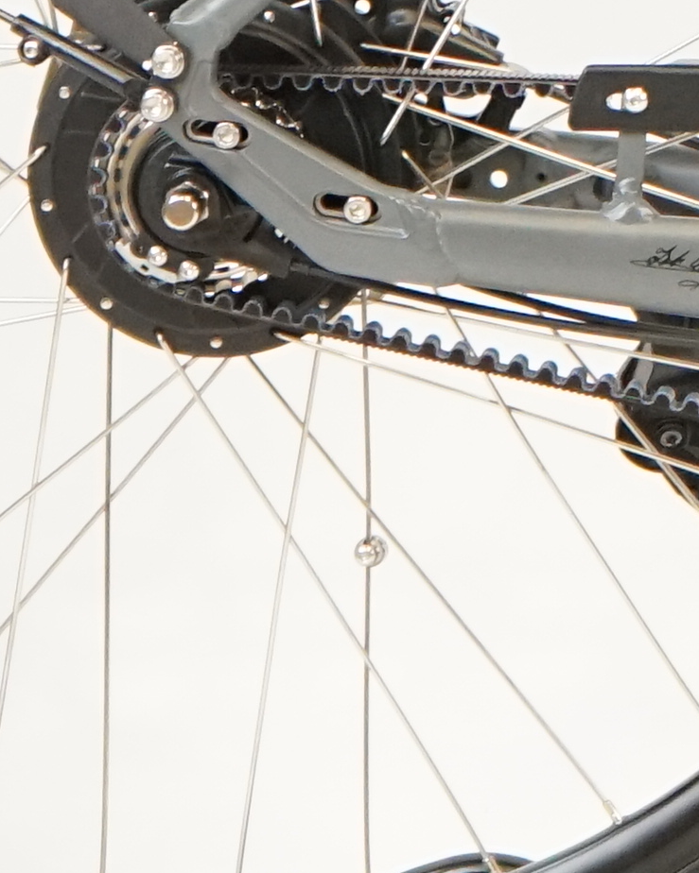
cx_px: 1770
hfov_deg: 4.7
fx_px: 8199
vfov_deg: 6.0
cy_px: -521
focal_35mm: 317
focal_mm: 52
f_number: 5.6
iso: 3200
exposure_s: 1/200
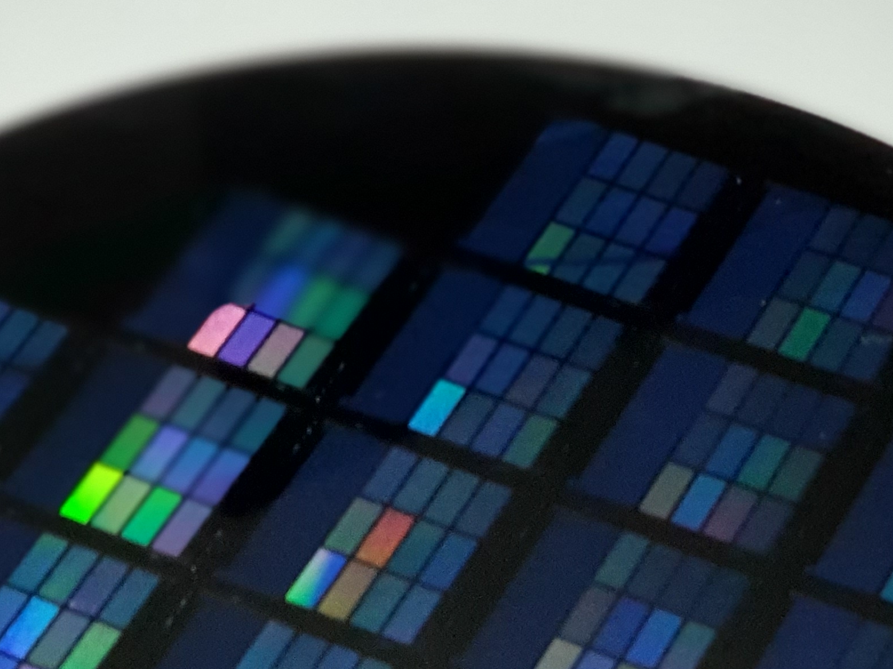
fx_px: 3456
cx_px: 362
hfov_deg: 14.7
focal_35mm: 134
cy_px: 809
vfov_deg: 10.9
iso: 250
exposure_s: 1/60
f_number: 2.4
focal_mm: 6
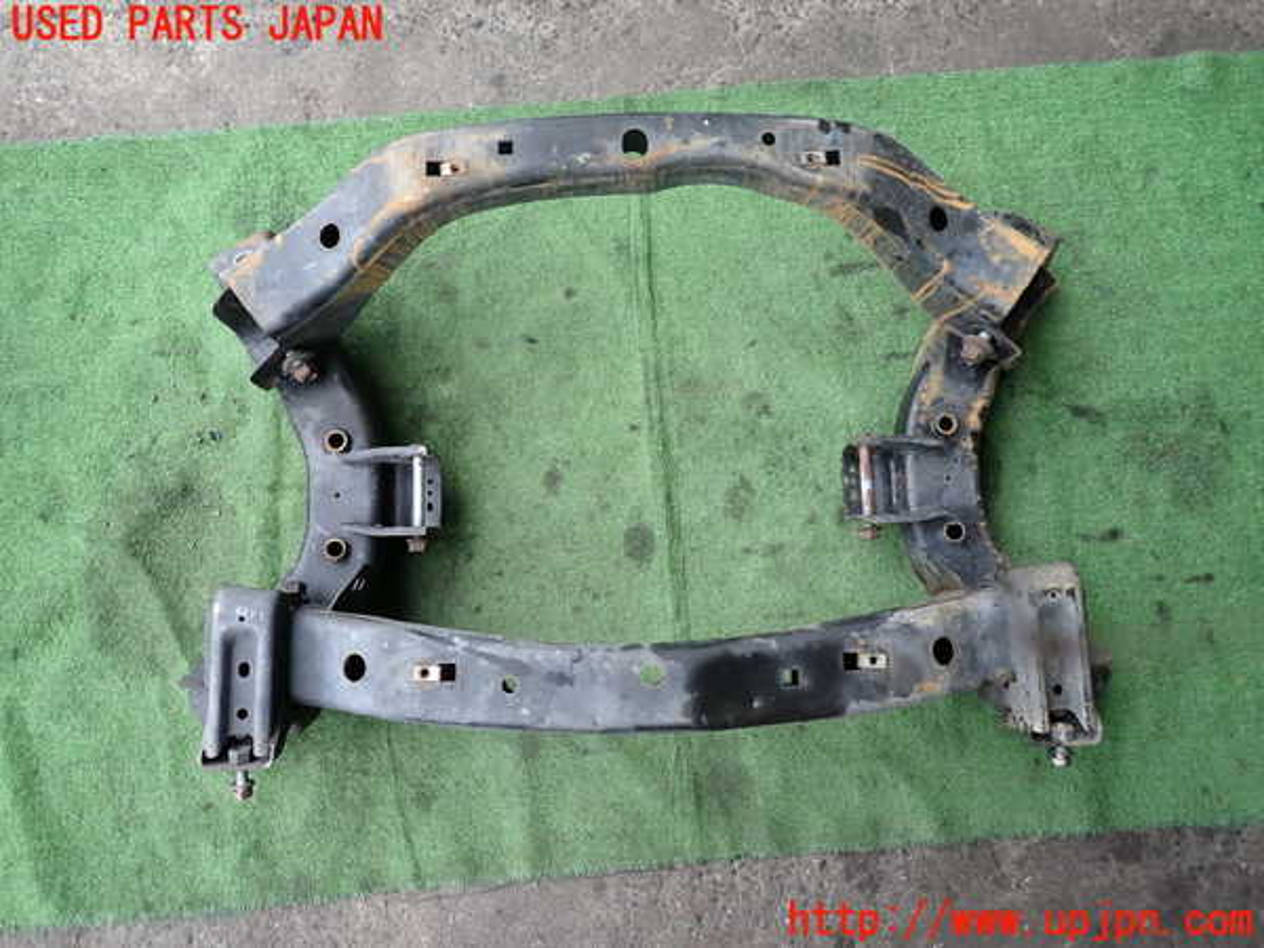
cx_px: 632
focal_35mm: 25
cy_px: 474
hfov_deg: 69.4
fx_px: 913
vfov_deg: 54.9
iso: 100
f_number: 2
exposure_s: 1/160
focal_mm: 4.5
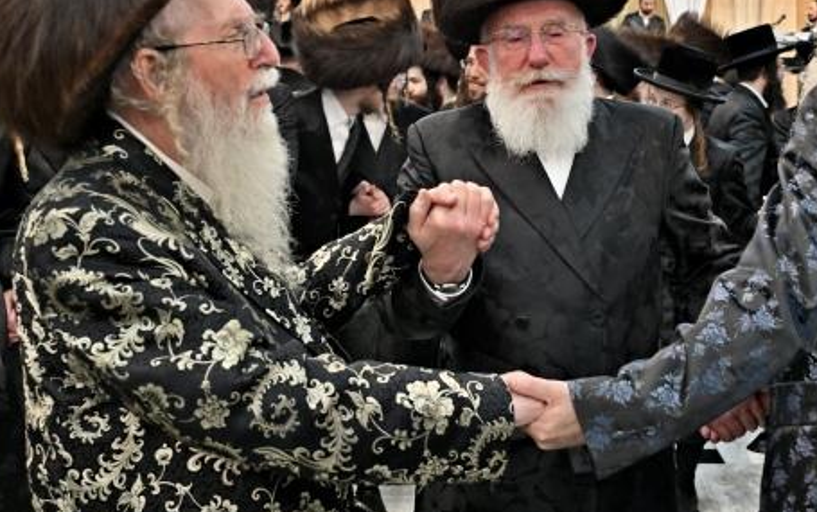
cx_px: 517
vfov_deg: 23.4
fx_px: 1225
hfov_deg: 36.6
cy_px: 146
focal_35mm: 55
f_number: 4
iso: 500
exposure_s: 1/160
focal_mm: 24
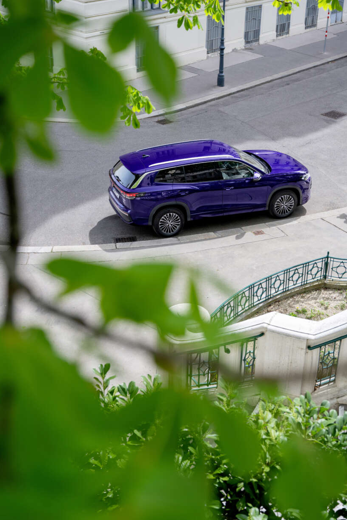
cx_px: 170
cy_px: 263
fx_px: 709
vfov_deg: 40.3
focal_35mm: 49
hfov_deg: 27.5
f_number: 4
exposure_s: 1/250
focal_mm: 47
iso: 100
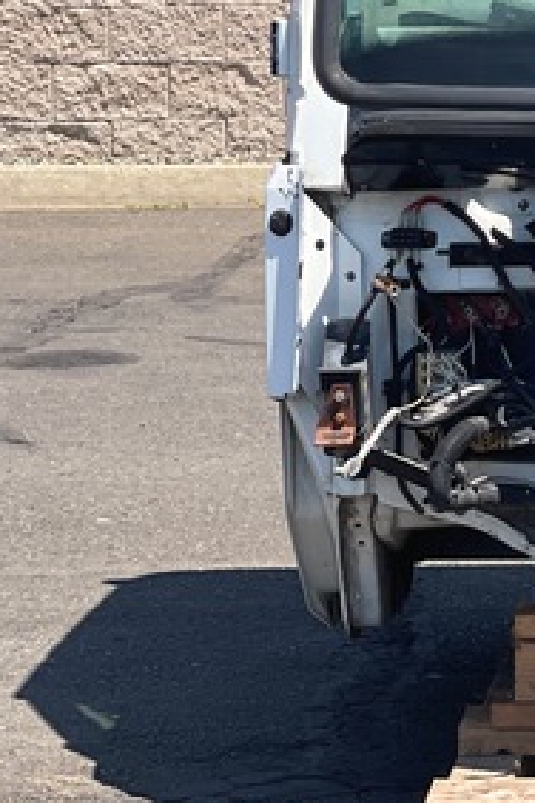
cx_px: 982
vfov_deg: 11.1
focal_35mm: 184
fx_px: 4101
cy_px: 169
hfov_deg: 7.2
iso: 32
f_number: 2.2
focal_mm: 7.5
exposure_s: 1/911
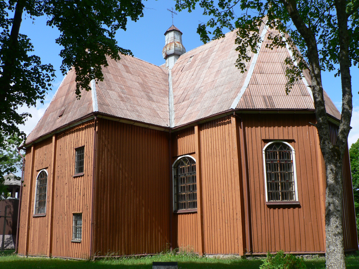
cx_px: 180
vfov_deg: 39.7
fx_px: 373
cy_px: 134
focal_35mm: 36
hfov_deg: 51.4
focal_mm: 6
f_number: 4.5
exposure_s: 1/400
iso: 80
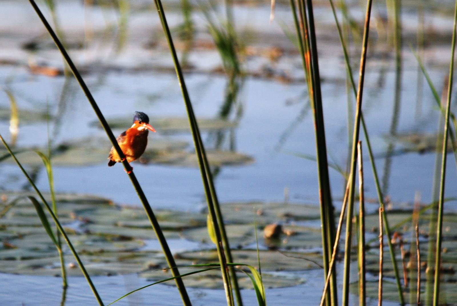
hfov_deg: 2.7
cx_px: 228
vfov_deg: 1.8
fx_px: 9532
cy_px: 153
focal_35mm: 750
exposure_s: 1/400
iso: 400
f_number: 6.3
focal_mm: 500
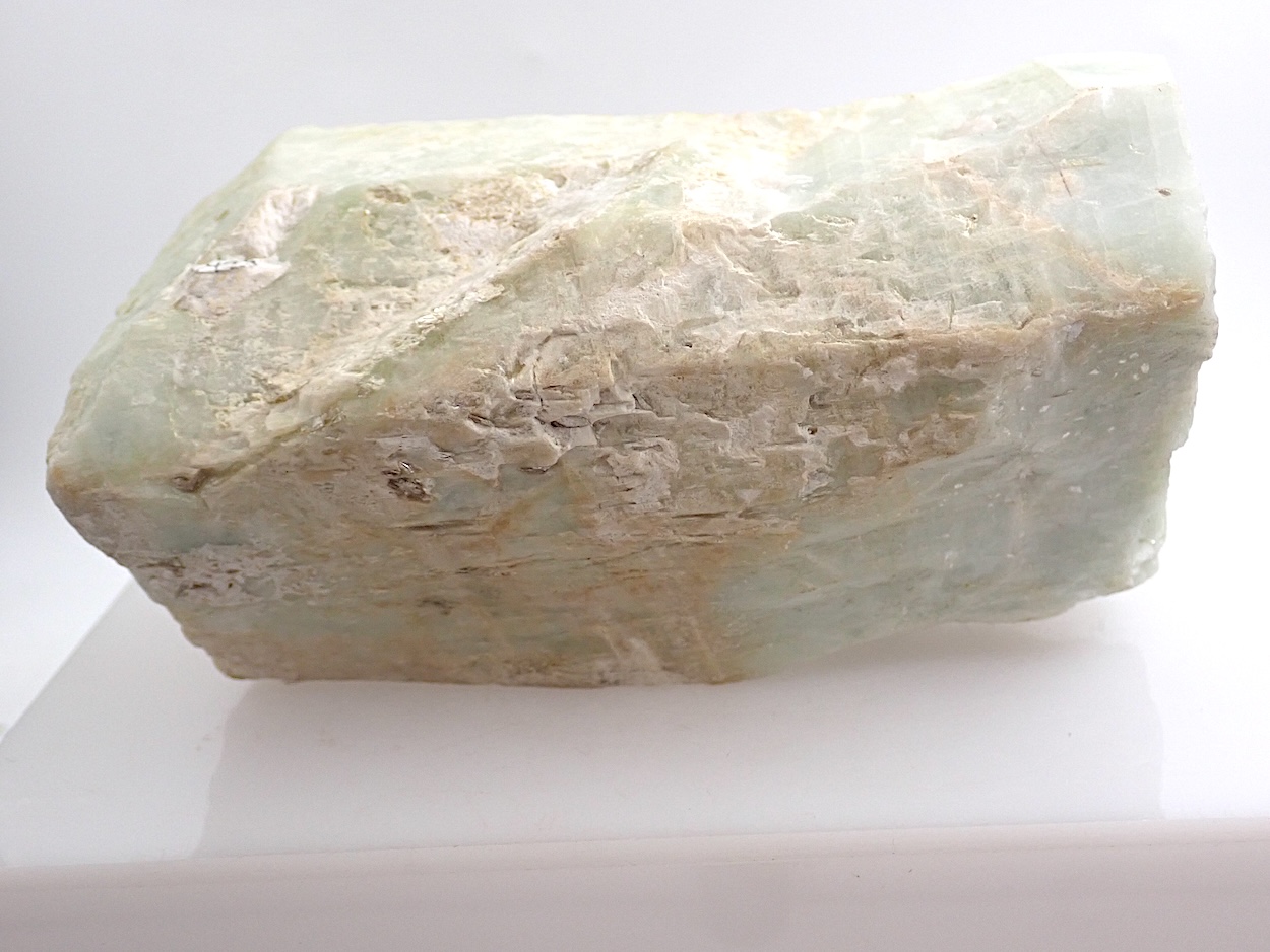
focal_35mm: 50
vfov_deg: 29.1
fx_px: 1835
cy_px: 476
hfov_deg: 38.2
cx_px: 635
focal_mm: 9.01
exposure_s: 1/50
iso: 250
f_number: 3.2
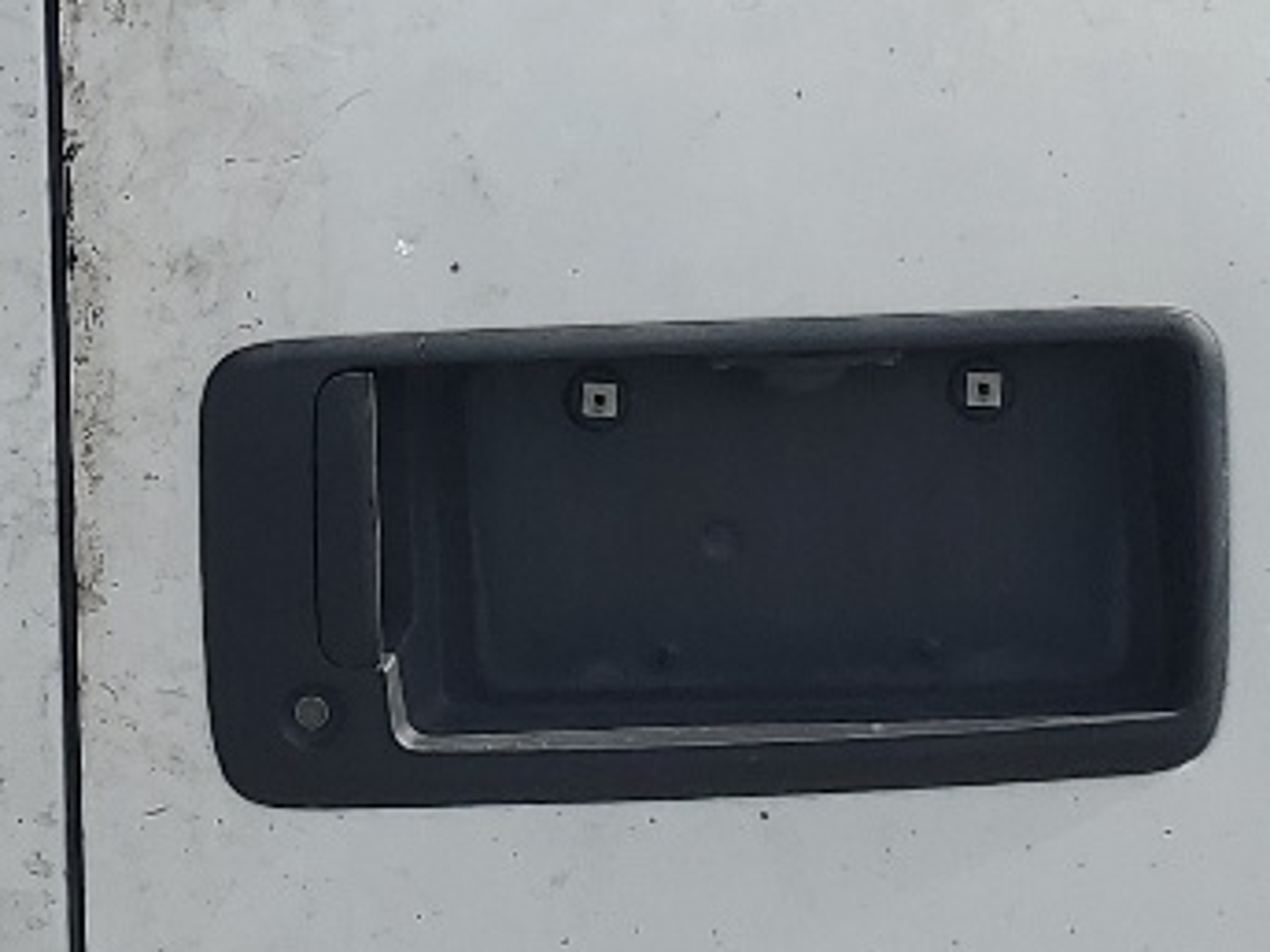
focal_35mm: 121
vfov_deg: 12.2
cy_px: 107
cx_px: 0
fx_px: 4439
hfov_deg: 16.0
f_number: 1.5
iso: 50
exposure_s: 1/3333
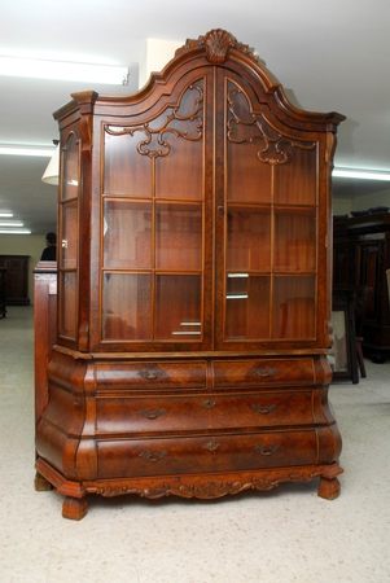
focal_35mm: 33
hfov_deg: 40.1
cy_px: 292
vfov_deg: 57.2
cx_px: 195
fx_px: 535
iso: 320
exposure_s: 1/60
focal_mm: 22
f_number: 6.3
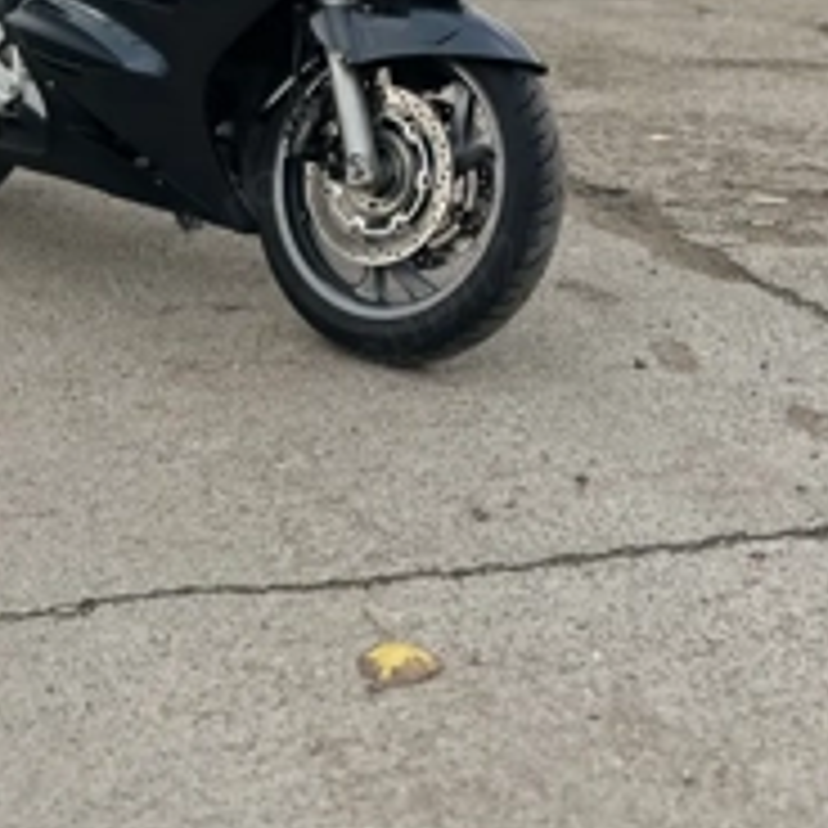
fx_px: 1245
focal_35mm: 46
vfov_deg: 33.3
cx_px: 230
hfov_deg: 36.1
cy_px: -22
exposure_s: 1/3717
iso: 80
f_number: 1.78
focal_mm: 6.86
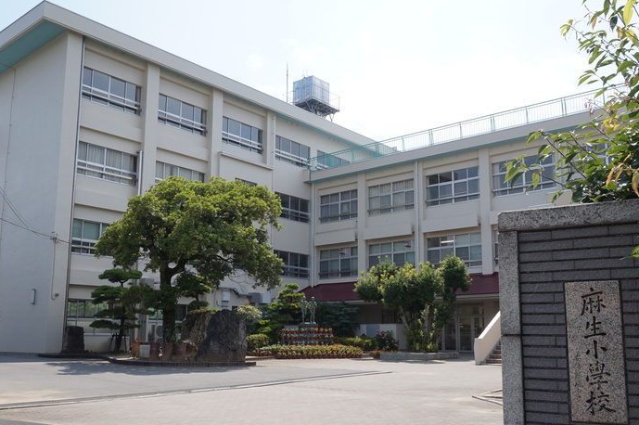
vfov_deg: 39.8
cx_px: 335
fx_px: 585
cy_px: 247
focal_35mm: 33
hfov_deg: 57.2
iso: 100
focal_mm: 14
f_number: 11
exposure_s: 1/125
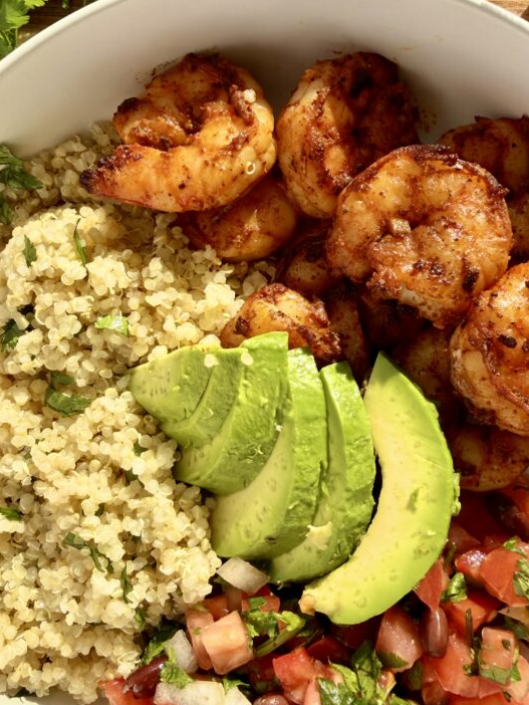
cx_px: 301
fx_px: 713
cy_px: 385
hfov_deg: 40.6
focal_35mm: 35
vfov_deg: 52.5
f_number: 2.2
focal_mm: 2.22
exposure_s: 1/679
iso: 40
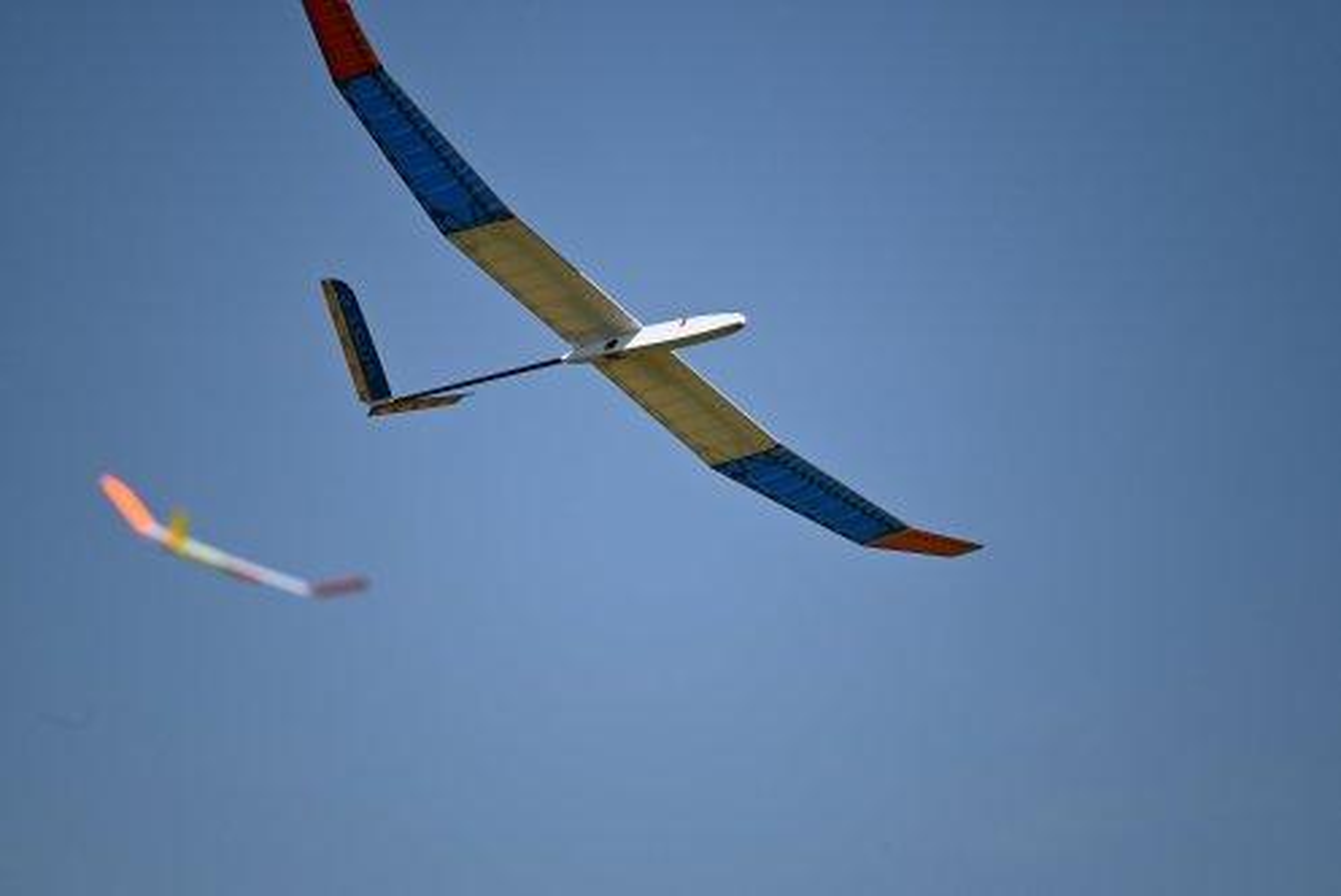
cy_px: 448
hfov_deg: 5.2
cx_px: 670
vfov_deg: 3.4
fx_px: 14908
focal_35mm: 400
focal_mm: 400
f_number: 6.3
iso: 320
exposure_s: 1/2500
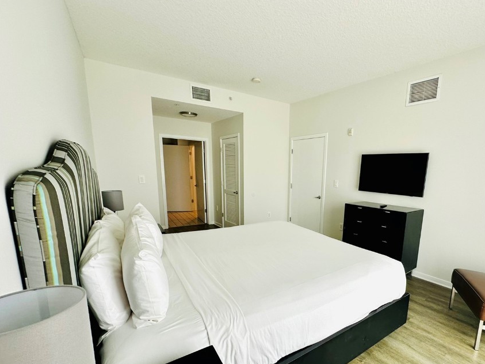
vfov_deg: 74.1
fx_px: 238
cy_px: 214
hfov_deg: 89.8
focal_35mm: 17
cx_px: 293
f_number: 2.2
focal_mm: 2.22
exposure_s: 1/99
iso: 64
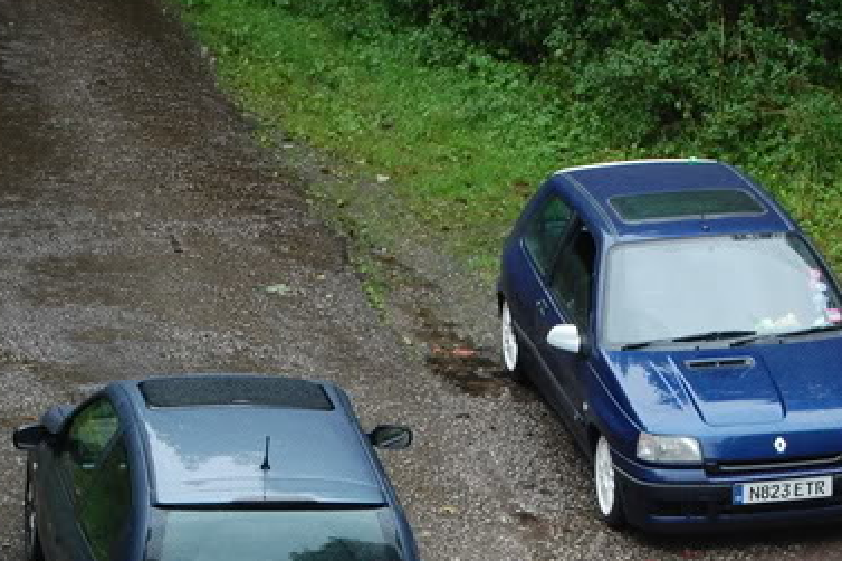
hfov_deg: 11.7
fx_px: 4092
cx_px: 431
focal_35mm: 175
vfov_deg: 7.8
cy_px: 492
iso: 360
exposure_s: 1/125
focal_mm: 55
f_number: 5.6
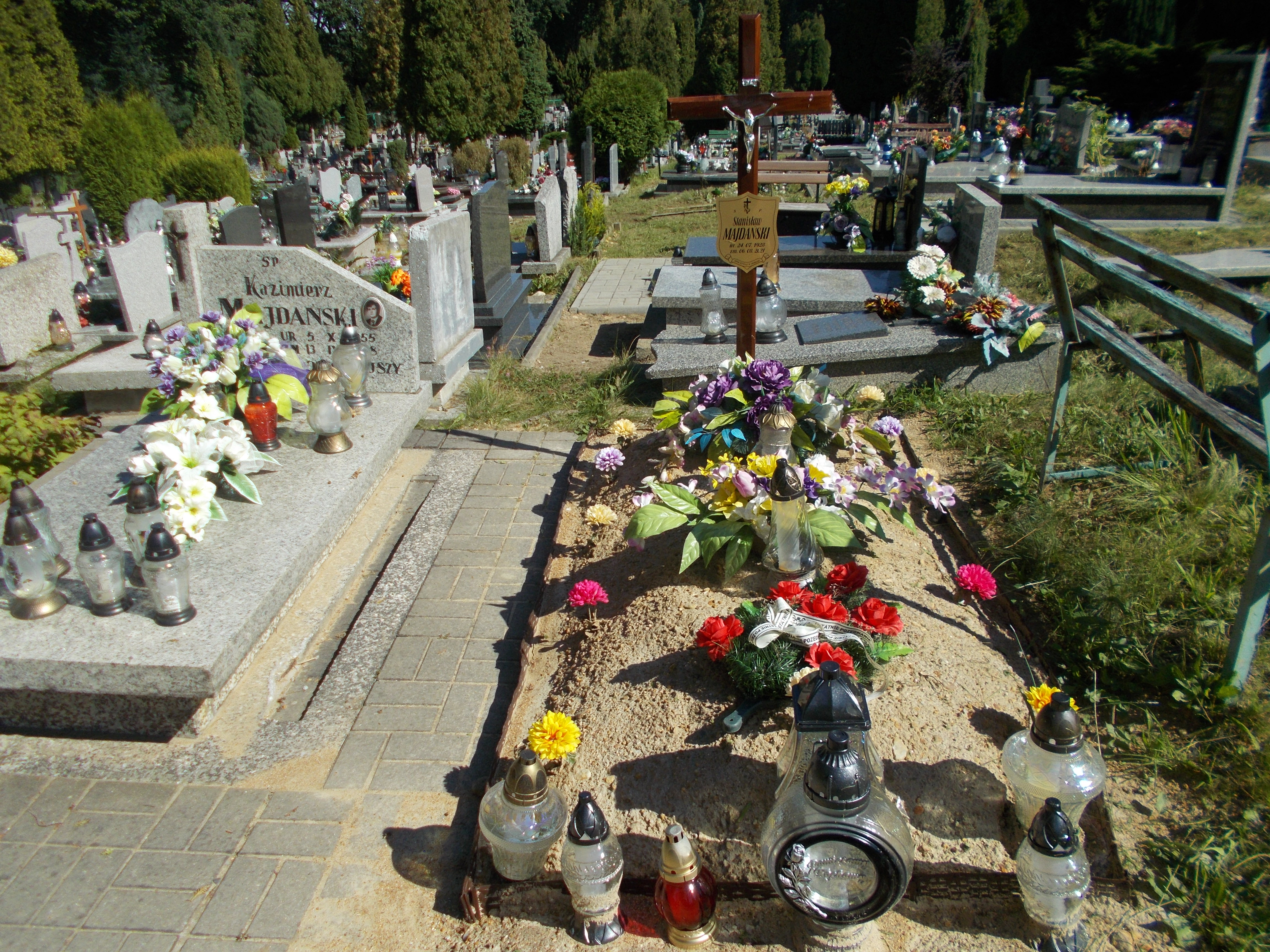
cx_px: 635
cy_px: 476
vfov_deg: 53.1
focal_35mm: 26
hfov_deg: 67.3
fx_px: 954
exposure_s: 1/250
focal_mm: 4.6
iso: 80
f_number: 8
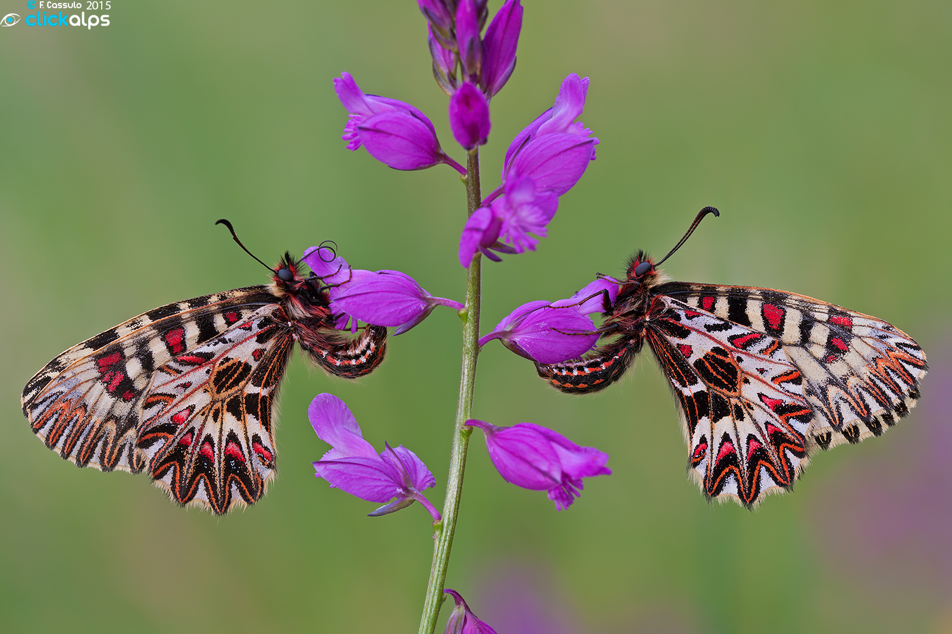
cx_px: 476
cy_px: 317
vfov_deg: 8.7
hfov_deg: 13.0
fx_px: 4164
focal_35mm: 158
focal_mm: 105
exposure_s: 1/15
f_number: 13
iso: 100
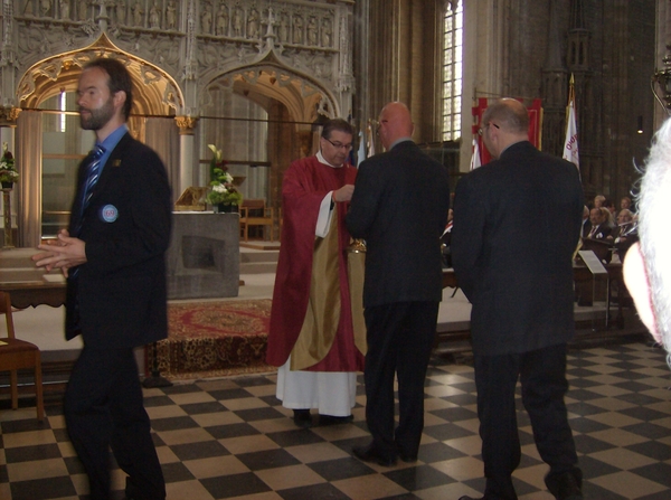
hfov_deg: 51.5
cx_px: 336
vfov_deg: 39.5
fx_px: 696
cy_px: 250
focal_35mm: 36
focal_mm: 6
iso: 200
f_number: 2.8
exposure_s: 1/60
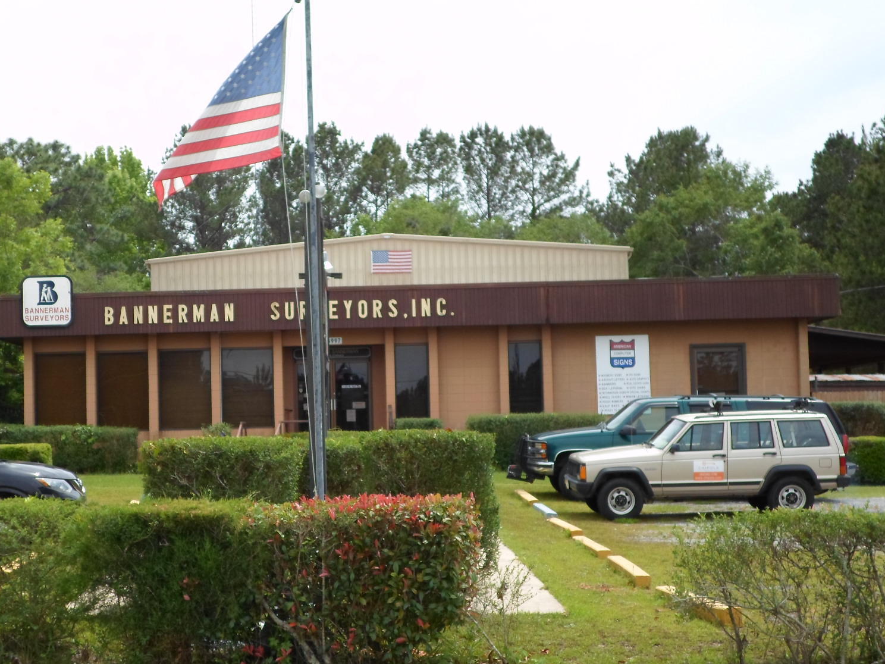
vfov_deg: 20.4
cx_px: 328
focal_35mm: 72
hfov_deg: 26.9
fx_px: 1841
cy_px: 322
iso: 80
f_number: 3.6
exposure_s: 1/500
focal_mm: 9.7
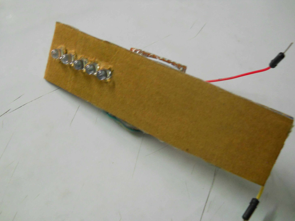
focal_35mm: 41
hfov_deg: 45.8
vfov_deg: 35.1
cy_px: 110
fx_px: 349
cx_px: 148
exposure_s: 1/15
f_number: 3.1
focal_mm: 6.72
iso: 400
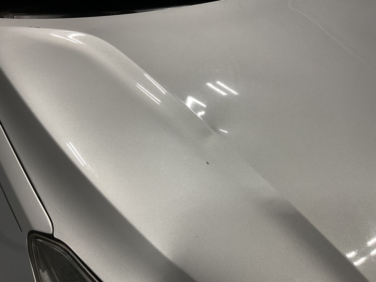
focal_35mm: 29
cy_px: 141
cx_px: 188
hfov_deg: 61.7
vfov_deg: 48.2
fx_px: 315
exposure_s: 1/105
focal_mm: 3
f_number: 1.8
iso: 16
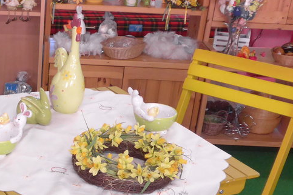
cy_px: 226
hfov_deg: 25.8
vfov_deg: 17.4
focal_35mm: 75
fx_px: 610
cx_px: 12
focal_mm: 6
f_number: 2
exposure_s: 1/50
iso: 400
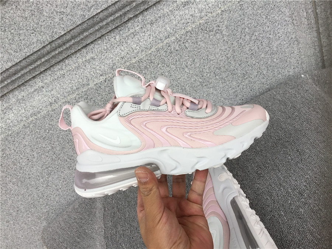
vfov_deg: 45.4
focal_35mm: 31
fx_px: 297
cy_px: 124
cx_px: 166
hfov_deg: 58.4
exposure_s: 1/100
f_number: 2.4
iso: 25
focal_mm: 3.3
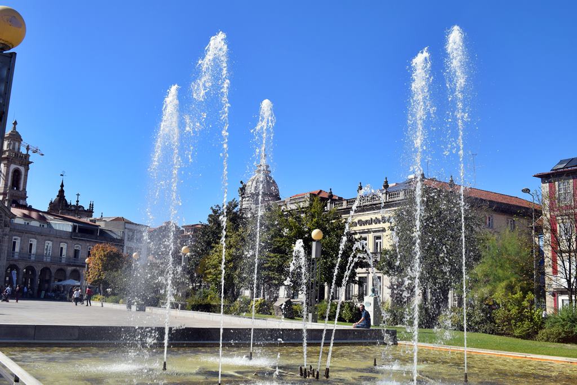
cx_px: 288
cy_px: 192
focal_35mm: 36
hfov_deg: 53.1
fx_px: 577
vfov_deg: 36.9
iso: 200
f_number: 10
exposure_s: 1/400
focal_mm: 24
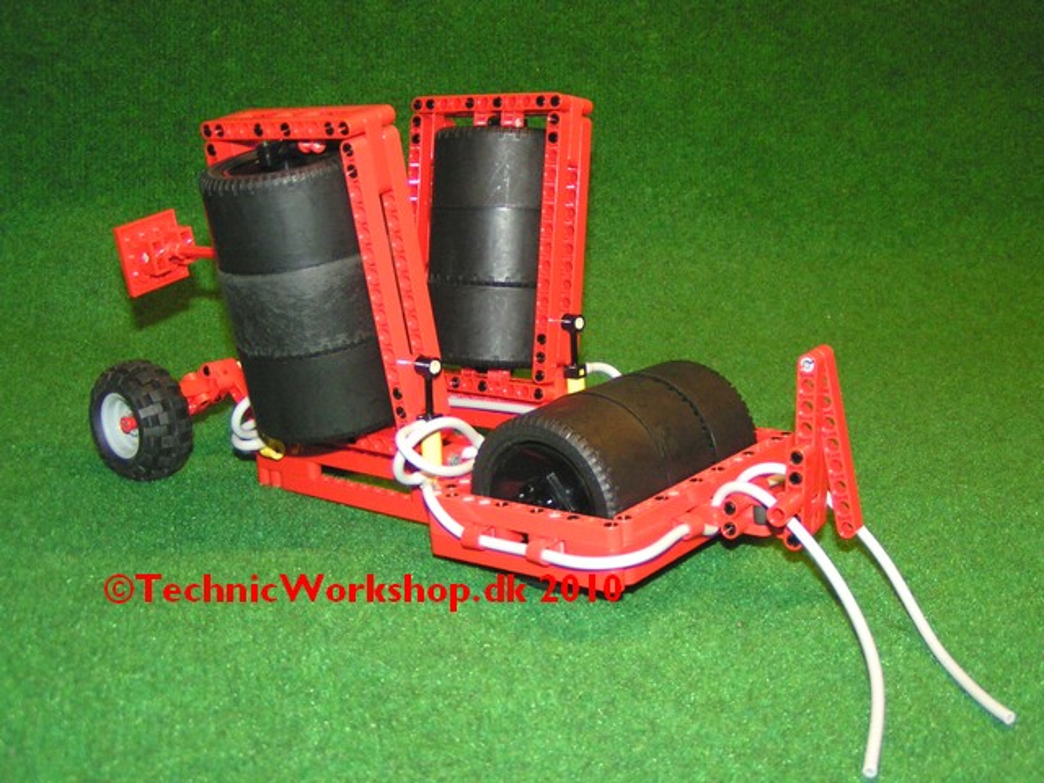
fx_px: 1146
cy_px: 392
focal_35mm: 38
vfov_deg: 37.7
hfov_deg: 49.0
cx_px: 522
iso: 200
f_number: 2.8
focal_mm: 5.8
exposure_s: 1/40
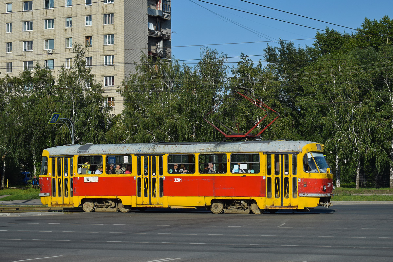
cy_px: 131
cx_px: 196
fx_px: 901
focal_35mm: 82
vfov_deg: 16.6
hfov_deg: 24.6
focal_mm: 55
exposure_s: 1/800
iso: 100
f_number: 5.6
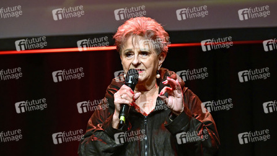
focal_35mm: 211
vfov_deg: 5.8
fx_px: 1551
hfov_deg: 10.2
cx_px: 138
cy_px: 90
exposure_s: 1/250
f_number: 4.5
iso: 5000
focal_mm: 200
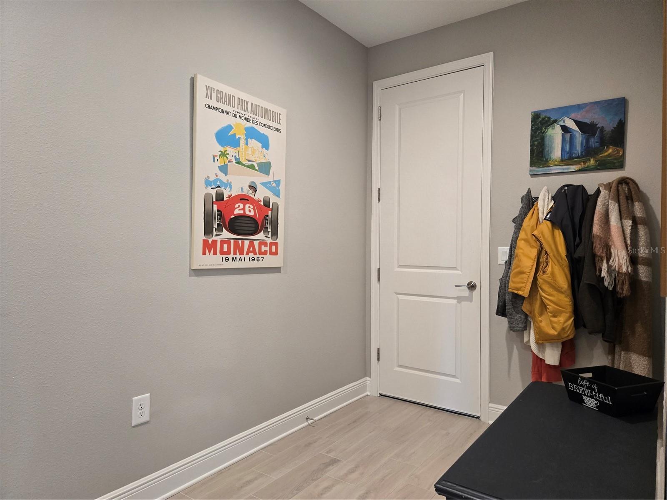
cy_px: 250
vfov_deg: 58.9
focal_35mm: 23
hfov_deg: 73.9
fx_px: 443
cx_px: 334
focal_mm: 5.4
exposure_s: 1/120
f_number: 1.8
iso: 500
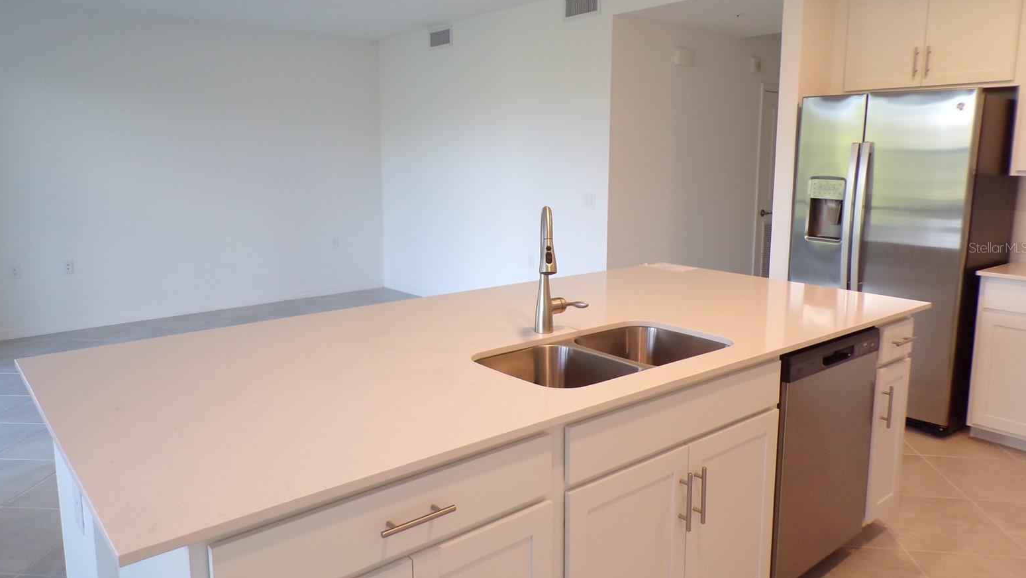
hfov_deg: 69.8
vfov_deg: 42.8
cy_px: 247
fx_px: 735
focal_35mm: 27
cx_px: 501
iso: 196
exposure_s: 1/34
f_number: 3
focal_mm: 4.3
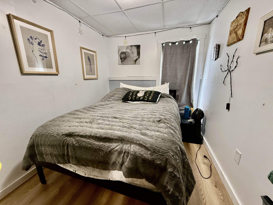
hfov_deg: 102.1
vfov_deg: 85.7
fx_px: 110
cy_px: 102
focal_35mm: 14
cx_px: 136
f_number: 2.2
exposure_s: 1/60
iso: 400
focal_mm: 2.22
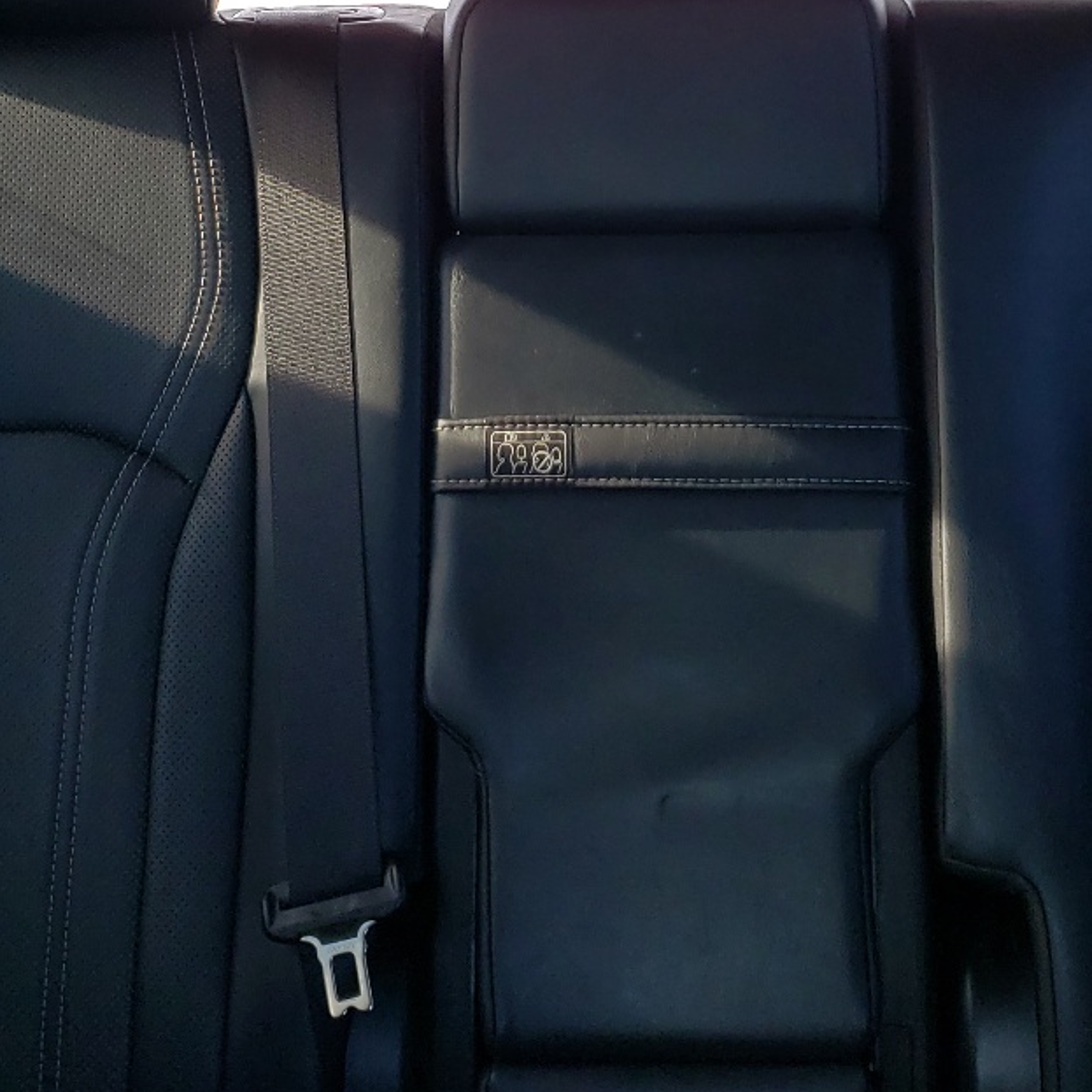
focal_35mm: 59
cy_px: 121
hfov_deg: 29.0
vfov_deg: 28.0
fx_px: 2106
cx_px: 615
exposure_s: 1/185
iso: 50
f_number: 1.5
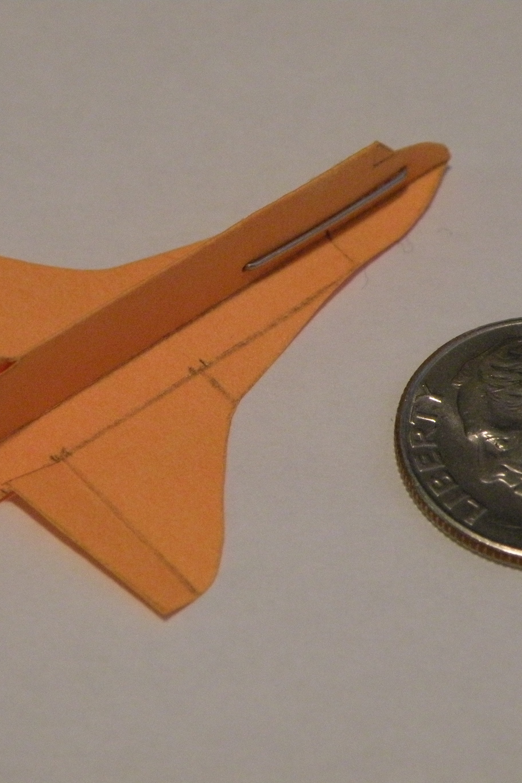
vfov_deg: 13.4
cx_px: 252
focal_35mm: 153
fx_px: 3327
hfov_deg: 9.0
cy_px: 392
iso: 400
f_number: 4
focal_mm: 19.4
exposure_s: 1/41.3
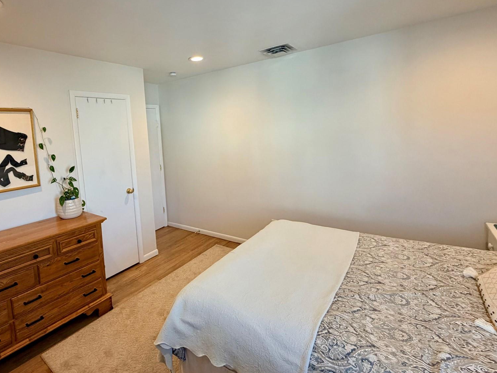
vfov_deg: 68.4
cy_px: 160
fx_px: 273
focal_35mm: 19
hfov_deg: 83.5
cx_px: 196
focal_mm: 2.22
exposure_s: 1/120
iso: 320
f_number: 2.2
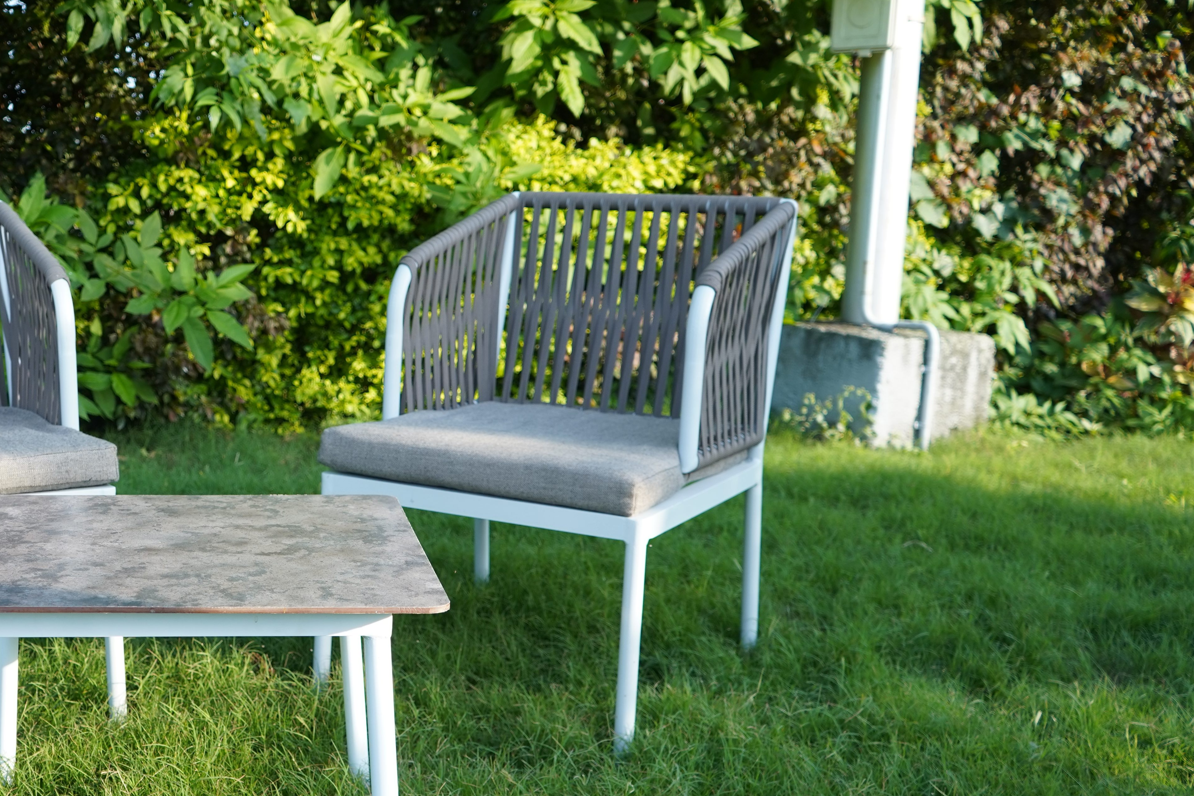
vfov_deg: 30.4
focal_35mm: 44
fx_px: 1459
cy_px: 474
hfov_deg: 42.8
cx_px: 265
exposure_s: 1/400
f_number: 4
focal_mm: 28
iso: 250
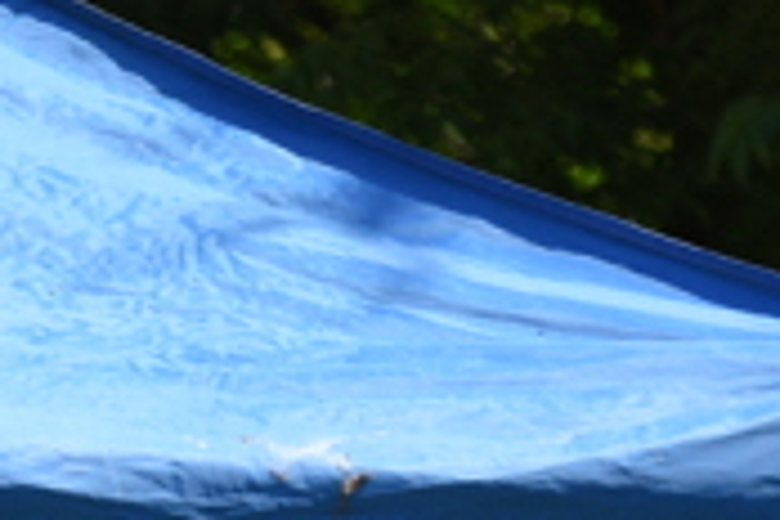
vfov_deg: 1.2
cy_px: 1674
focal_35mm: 1177
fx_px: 25500
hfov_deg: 1.7
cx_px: -1067
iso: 100
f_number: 2.8
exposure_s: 1/800
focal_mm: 160
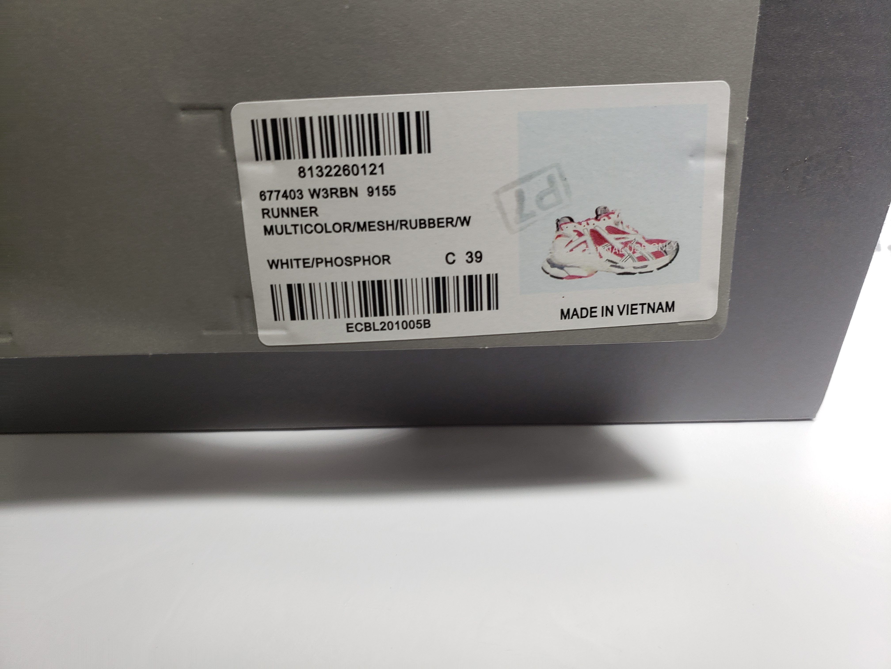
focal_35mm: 26
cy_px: 334
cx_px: 446
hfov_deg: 67.3
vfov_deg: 53.1
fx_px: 669
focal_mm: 4.3
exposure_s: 1/134
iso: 50
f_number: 1.5
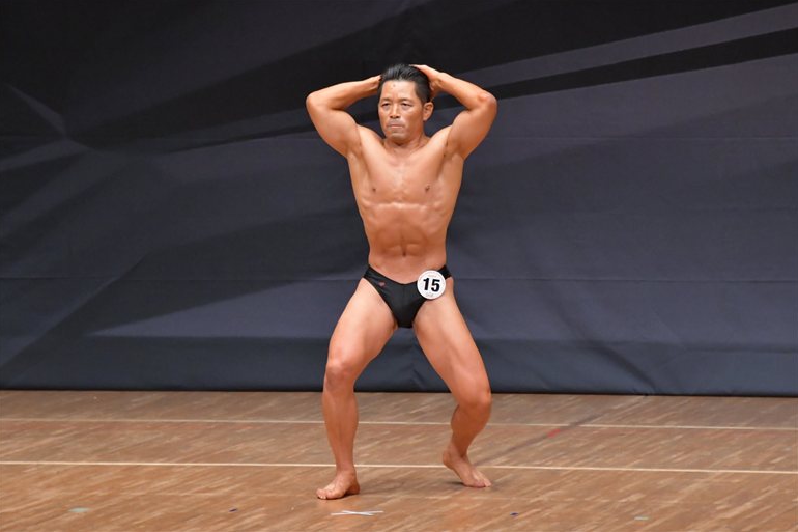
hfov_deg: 6.8
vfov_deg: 4.5
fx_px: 6692
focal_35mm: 302
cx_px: 397
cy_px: 265
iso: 6400
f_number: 5.6
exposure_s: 1/400
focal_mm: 200
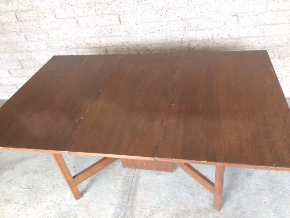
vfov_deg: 48.2
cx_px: 145
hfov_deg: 61.7
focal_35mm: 29
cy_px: 109
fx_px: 243
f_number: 2.2
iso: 40
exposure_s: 1/40
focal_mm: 4.15
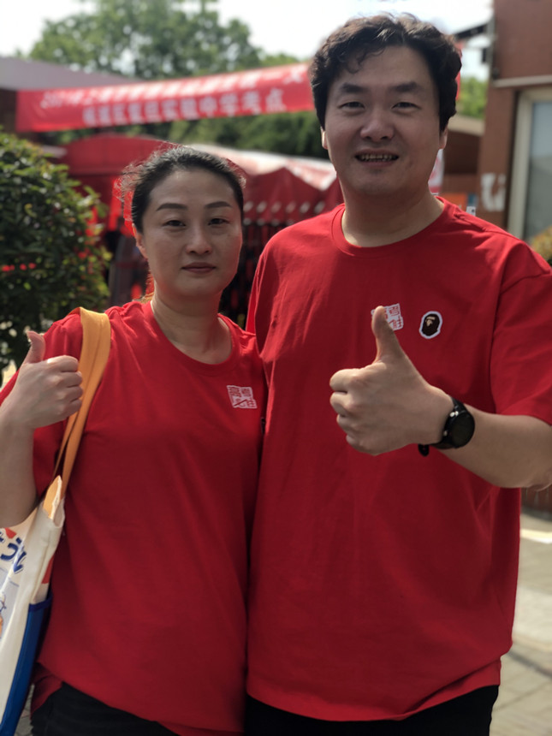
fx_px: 1106
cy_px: 368
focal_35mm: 52
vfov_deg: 36.8
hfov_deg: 28.0
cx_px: 276
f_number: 2.4
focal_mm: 6
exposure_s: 1/129
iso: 16
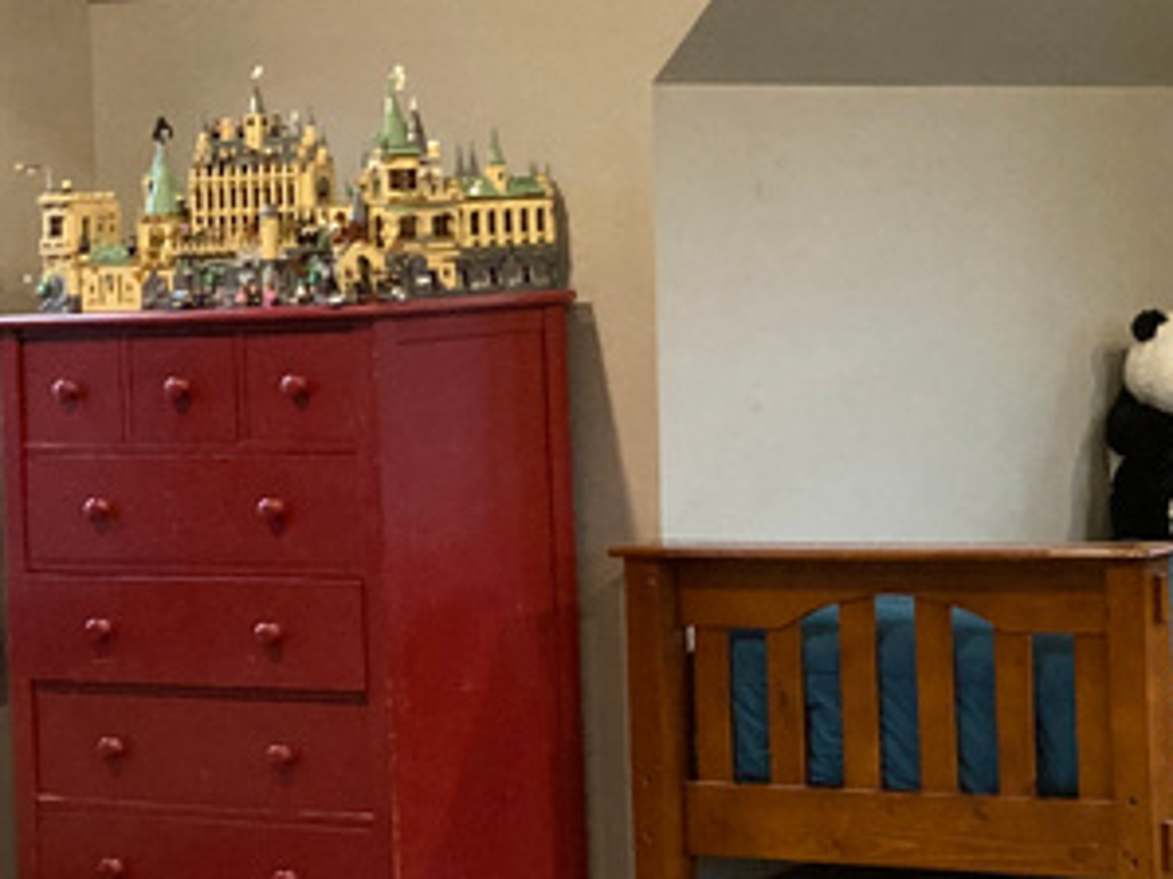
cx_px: 1597
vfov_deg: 15.3
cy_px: 133
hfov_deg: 18.7
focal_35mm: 96
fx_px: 3252
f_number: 1.8
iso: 250
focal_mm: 3.99
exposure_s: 1/60
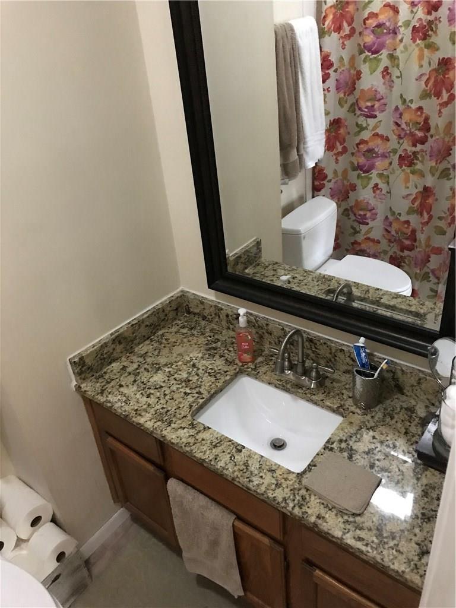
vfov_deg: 63.4
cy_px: 304
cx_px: 228
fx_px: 492
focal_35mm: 28
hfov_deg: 49.7
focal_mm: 3.99
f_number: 1.8
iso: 80
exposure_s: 1/4
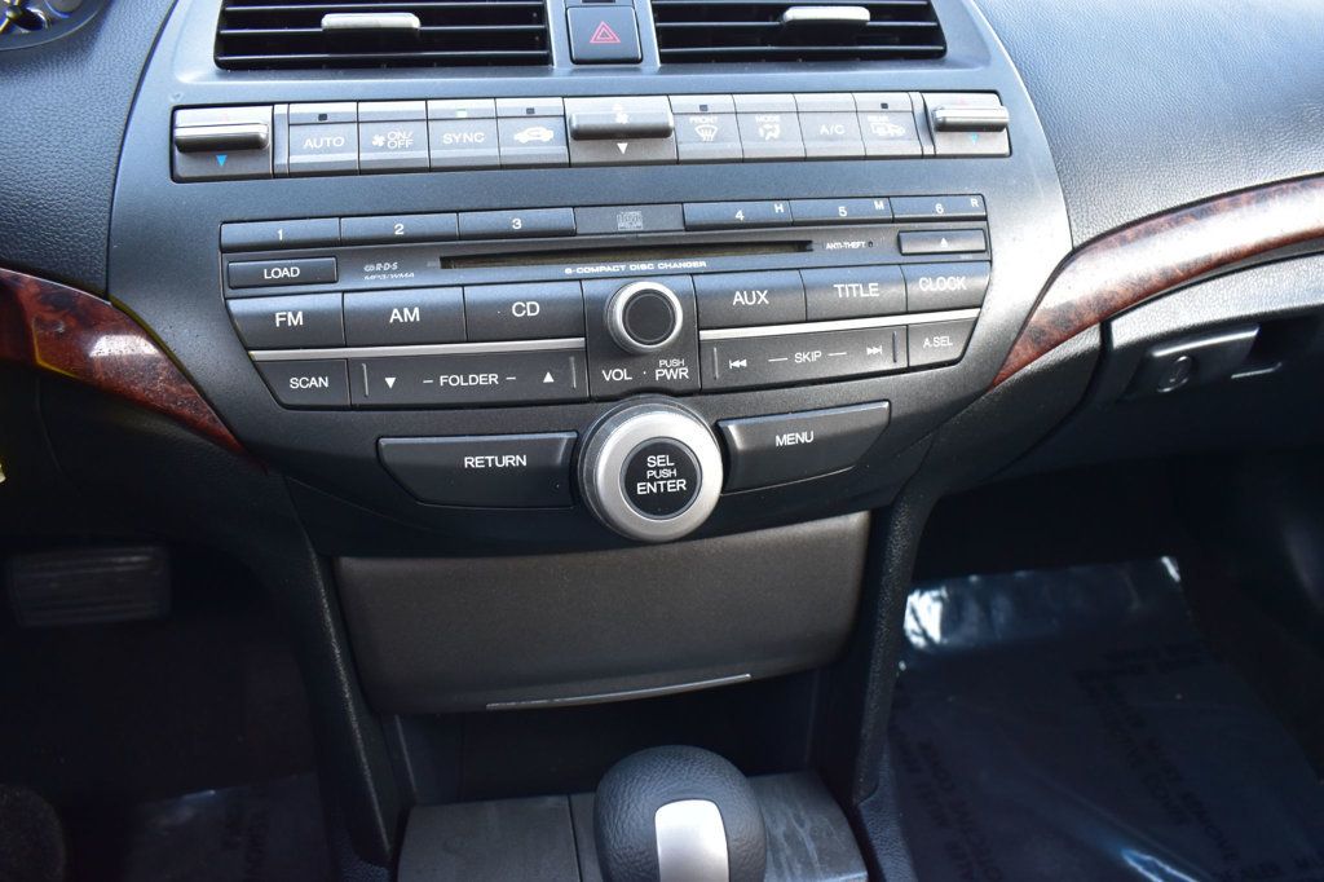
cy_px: 441
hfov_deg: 67.4
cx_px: 662
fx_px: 993
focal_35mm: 27
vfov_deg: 47.9
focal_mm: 18
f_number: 6.3
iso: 640
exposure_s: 1/15
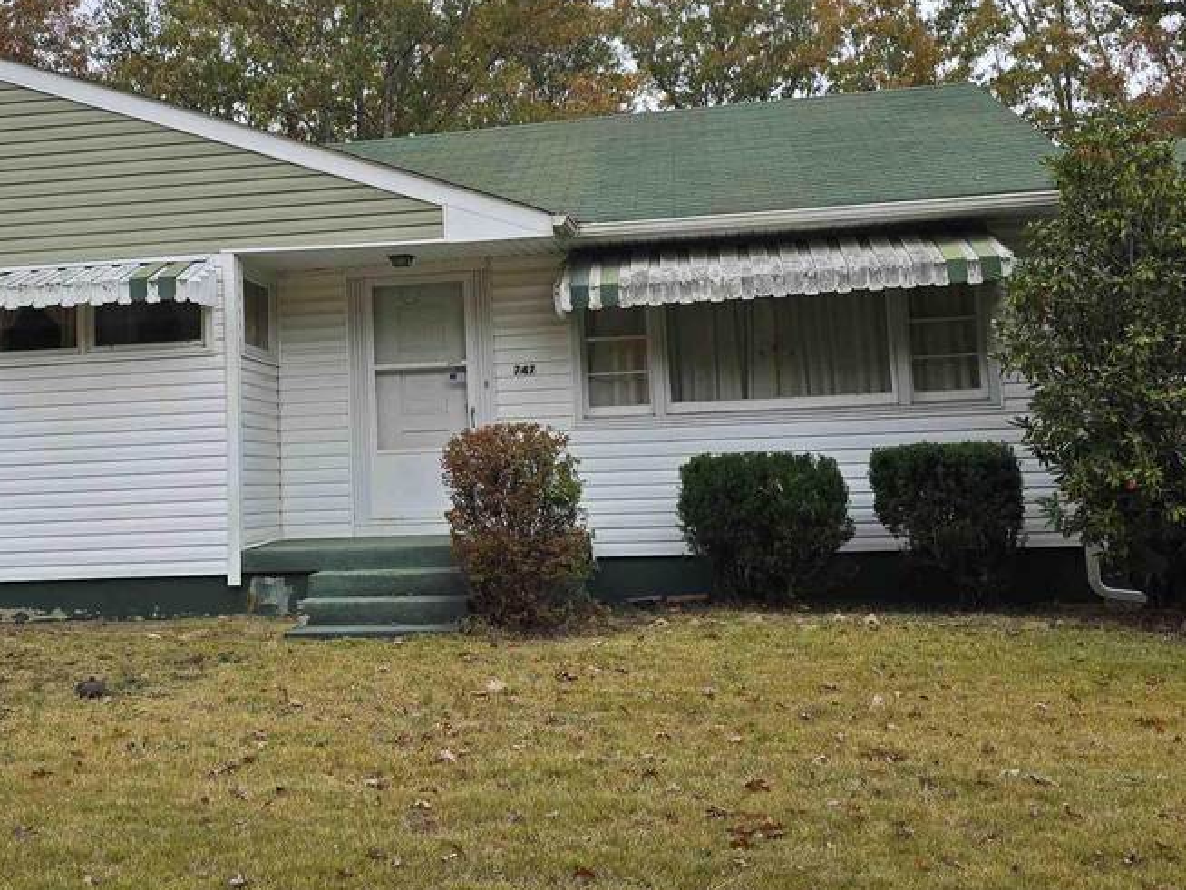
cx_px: 421
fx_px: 1542
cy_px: 297
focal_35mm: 45
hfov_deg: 41.6
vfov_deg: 31.9
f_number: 1.7
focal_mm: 6.3
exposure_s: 1/200
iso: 12
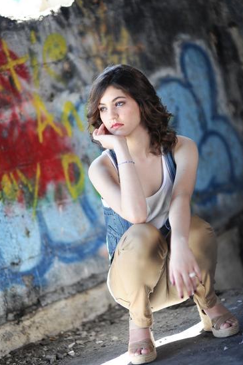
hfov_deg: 14.7
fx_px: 942
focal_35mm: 93
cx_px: 119
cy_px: 192
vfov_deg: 21.9
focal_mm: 85
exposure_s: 1/250
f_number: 1.8
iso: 200
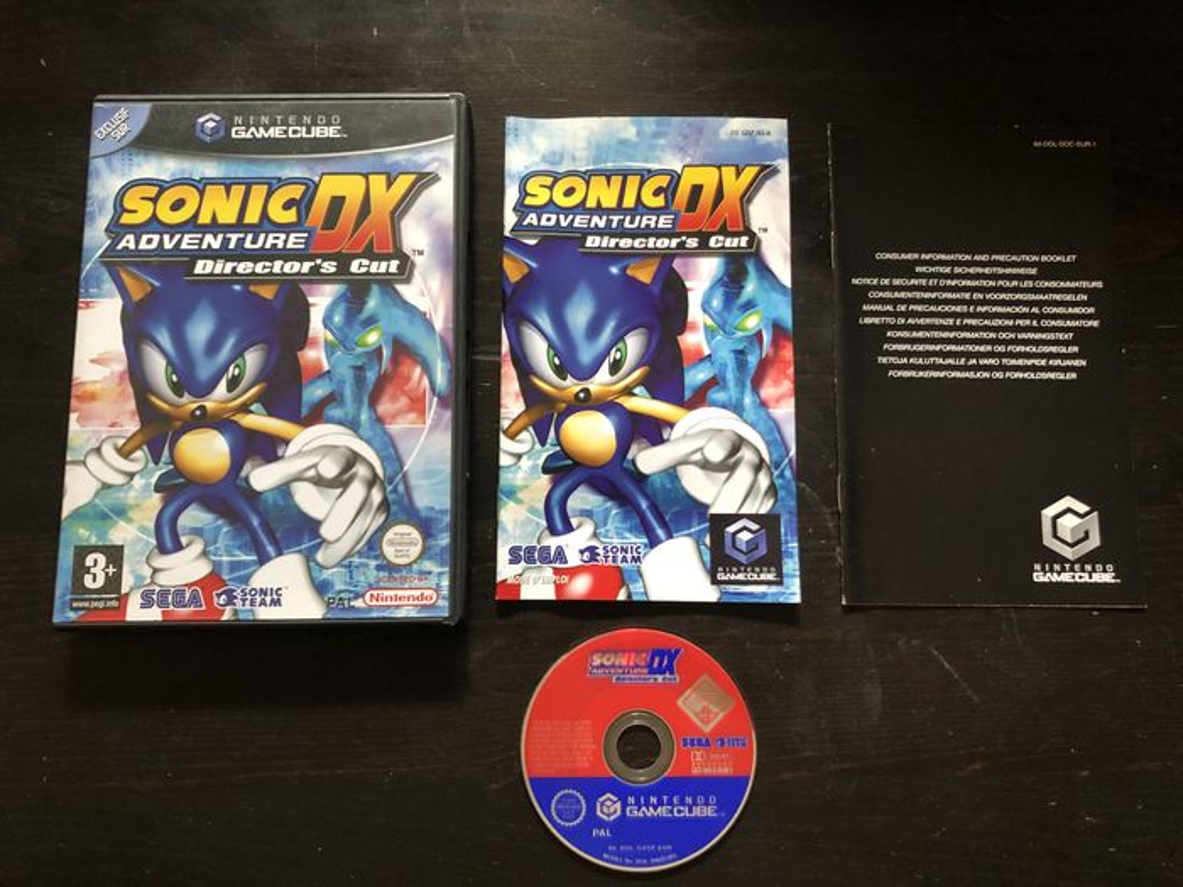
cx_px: 592
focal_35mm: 28
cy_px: 444
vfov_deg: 49.7
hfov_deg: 63.4
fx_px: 957
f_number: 1.8
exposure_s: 1/15
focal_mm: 4
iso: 64
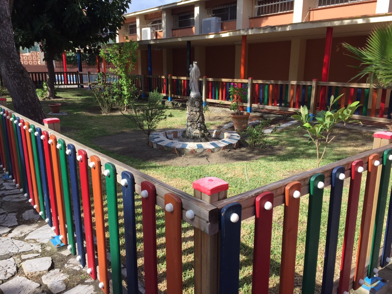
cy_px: 147
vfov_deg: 48.2
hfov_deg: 61.7
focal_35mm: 29
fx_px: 328
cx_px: 196
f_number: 2.2
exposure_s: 1/989
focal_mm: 4.15
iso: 32
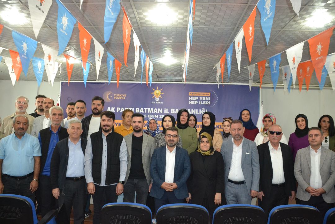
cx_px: 168
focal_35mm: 27
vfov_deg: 47.9
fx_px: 251
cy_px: 112
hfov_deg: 67.4
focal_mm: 18
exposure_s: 1/60
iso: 2200
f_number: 3.5
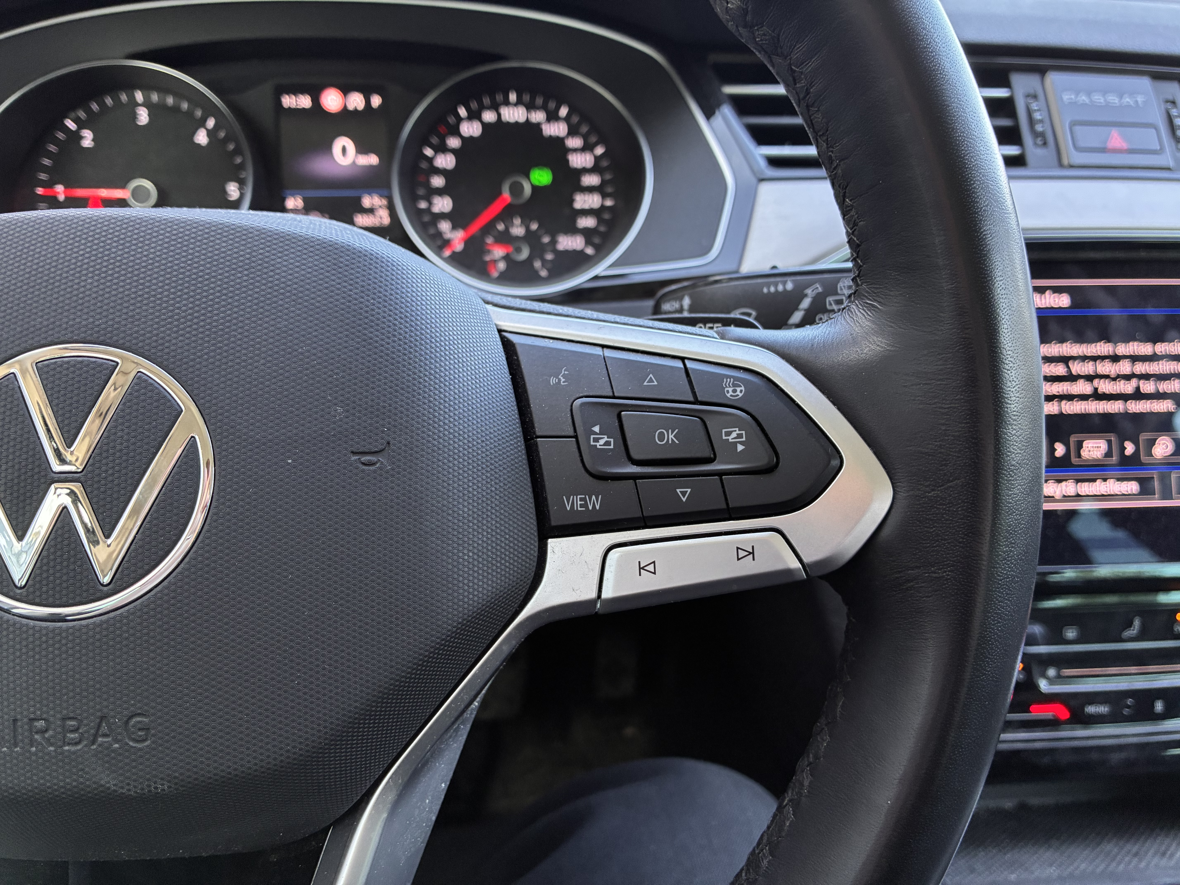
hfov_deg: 67.3
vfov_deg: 53.1
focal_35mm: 26
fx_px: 886
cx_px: 590
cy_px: 442
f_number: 1.64
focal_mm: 4.2
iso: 80
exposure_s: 1/65
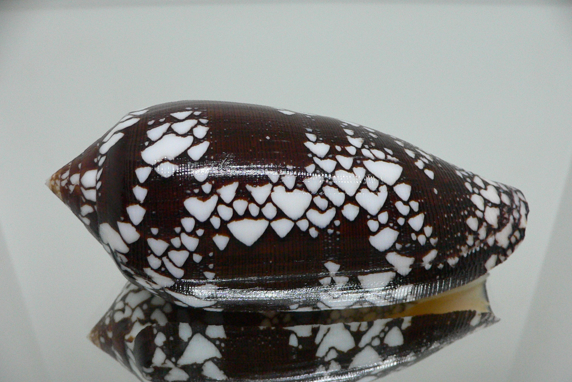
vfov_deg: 35.9
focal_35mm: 37
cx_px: 288
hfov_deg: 51.9
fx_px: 588
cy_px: 211
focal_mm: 4.6
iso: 200
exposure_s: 1/50
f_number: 2.8
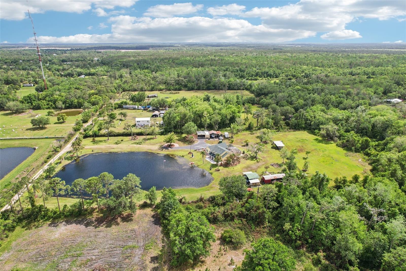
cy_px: 136
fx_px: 248
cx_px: 203
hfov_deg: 78.6
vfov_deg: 57.2
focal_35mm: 22
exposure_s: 1/2000
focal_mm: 8.4
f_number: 2.8
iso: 120
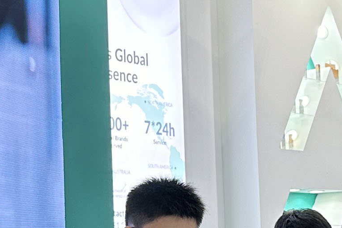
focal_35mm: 131
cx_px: 126
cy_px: 168
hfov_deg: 15.6
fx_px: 1244
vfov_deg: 10.4
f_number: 1.78
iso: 50
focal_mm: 6.86
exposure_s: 1/100
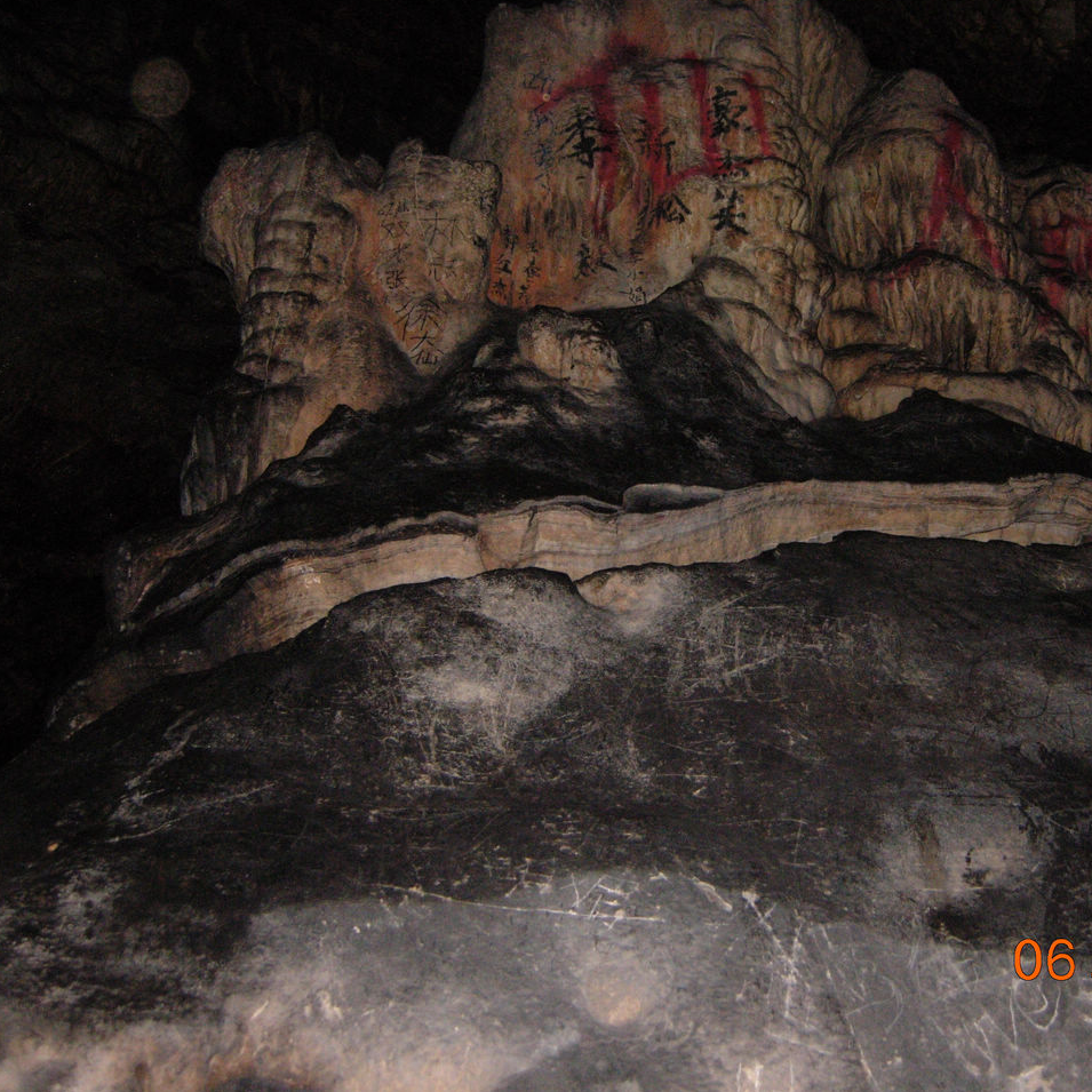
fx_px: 1785
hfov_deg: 33.6
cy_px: 452
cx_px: 752
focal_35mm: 50
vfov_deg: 33.9
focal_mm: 7.5
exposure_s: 1/128
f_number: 2.7
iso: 200
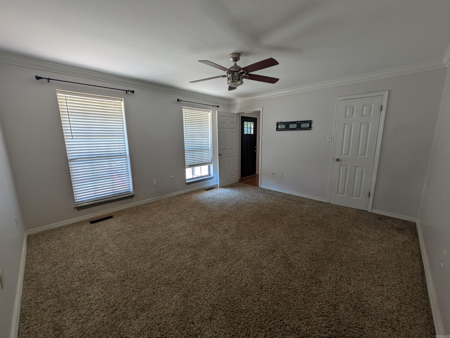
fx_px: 182
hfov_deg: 102.0
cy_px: 169
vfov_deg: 85.7
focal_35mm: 14
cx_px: 225
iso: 51
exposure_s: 1/60
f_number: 2.2
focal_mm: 1.83
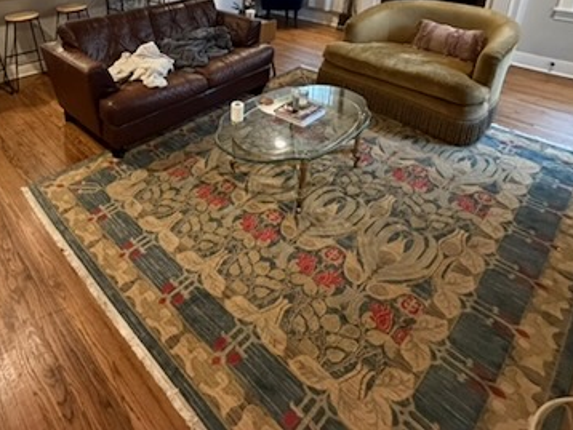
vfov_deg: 49.3
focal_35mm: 25
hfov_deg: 66.0
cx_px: 158
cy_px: 48
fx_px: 414
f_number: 2.2
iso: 800
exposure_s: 1/60
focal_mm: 2.22
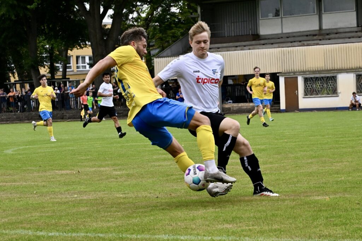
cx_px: 181
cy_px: 120
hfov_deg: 23.7
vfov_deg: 15.9
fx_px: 864
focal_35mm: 86
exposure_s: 1/1600
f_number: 9
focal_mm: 86
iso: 2200
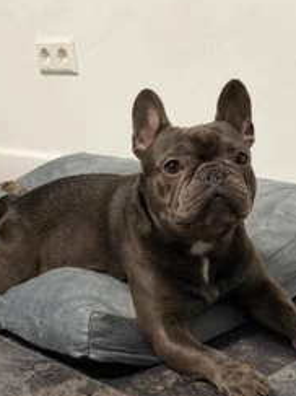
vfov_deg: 24.7
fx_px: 901
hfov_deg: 18.6
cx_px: 122
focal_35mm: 79
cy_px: 186
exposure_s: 1/33
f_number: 1.78
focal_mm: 6.76
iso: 200
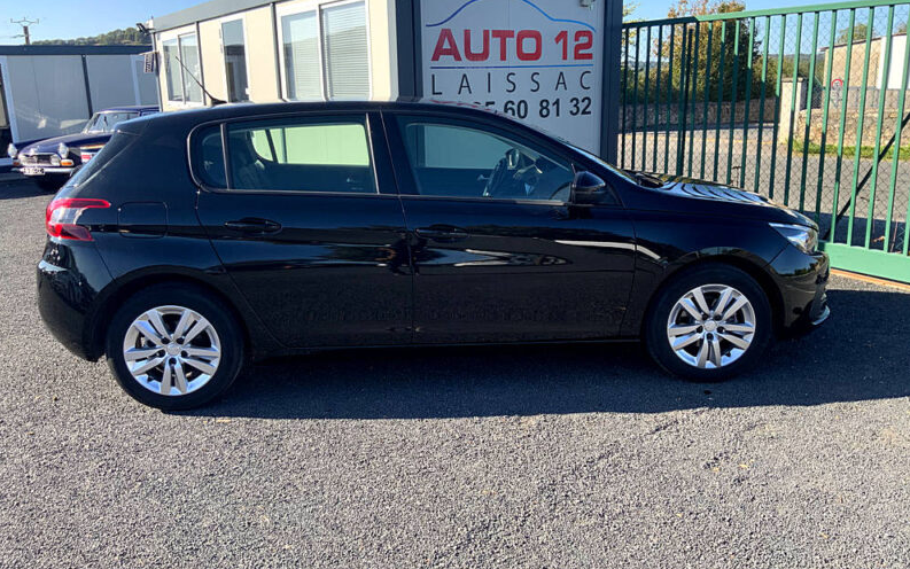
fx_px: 769
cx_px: 457
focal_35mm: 31
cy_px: 260
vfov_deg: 40.6
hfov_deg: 61.2
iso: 16
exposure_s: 1/666
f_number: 1.8
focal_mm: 3
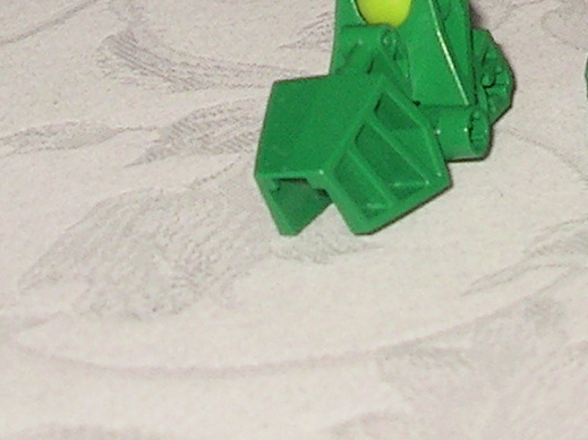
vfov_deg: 8.5
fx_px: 2768
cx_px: 587
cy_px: -524
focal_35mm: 163
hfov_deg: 12.0
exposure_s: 1/40
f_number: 2.8
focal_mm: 7.8
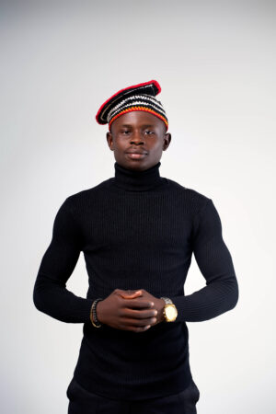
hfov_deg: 11.8
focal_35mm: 116
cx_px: 138
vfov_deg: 17.6
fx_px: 1334
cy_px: 207
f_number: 5.6
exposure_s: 1/200
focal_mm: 116
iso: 160
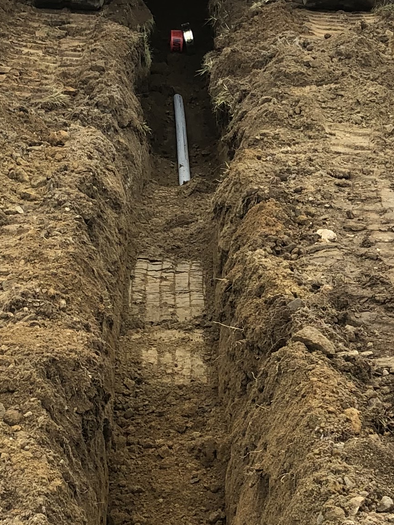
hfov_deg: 14.9
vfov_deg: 19.8
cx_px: 127
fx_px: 1502
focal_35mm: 99
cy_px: 299
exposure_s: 1/124
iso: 20
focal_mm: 3.99
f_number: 1.8
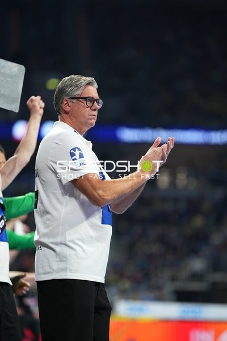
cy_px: 170
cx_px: 114
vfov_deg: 15.2
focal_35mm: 135
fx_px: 1277
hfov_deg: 10.2
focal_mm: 135
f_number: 1.8
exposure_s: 1/1600
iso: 1000
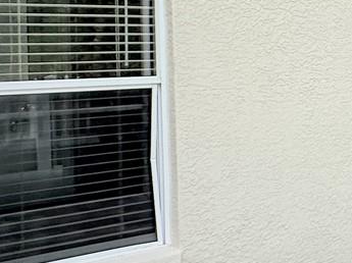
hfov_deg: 18.8
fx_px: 660
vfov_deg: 22.2
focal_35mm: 65
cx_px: 702
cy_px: 50
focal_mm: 2.22
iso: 40
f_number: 2.2
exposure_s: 1/374
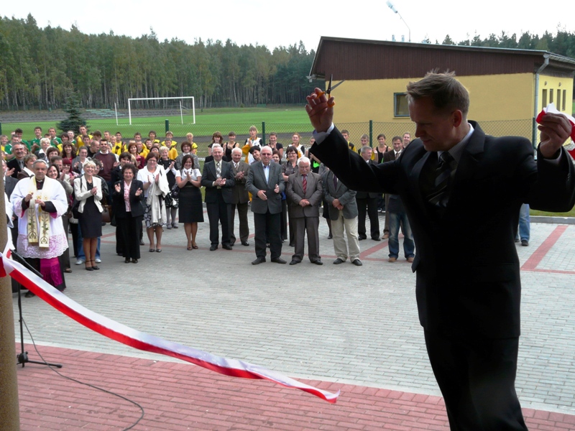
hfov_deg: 38.9
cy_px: 216
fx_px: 814
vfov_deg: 29.7
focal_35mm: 49
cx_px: 288
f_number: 4
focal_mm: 8.1
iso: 100
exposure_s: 1/250
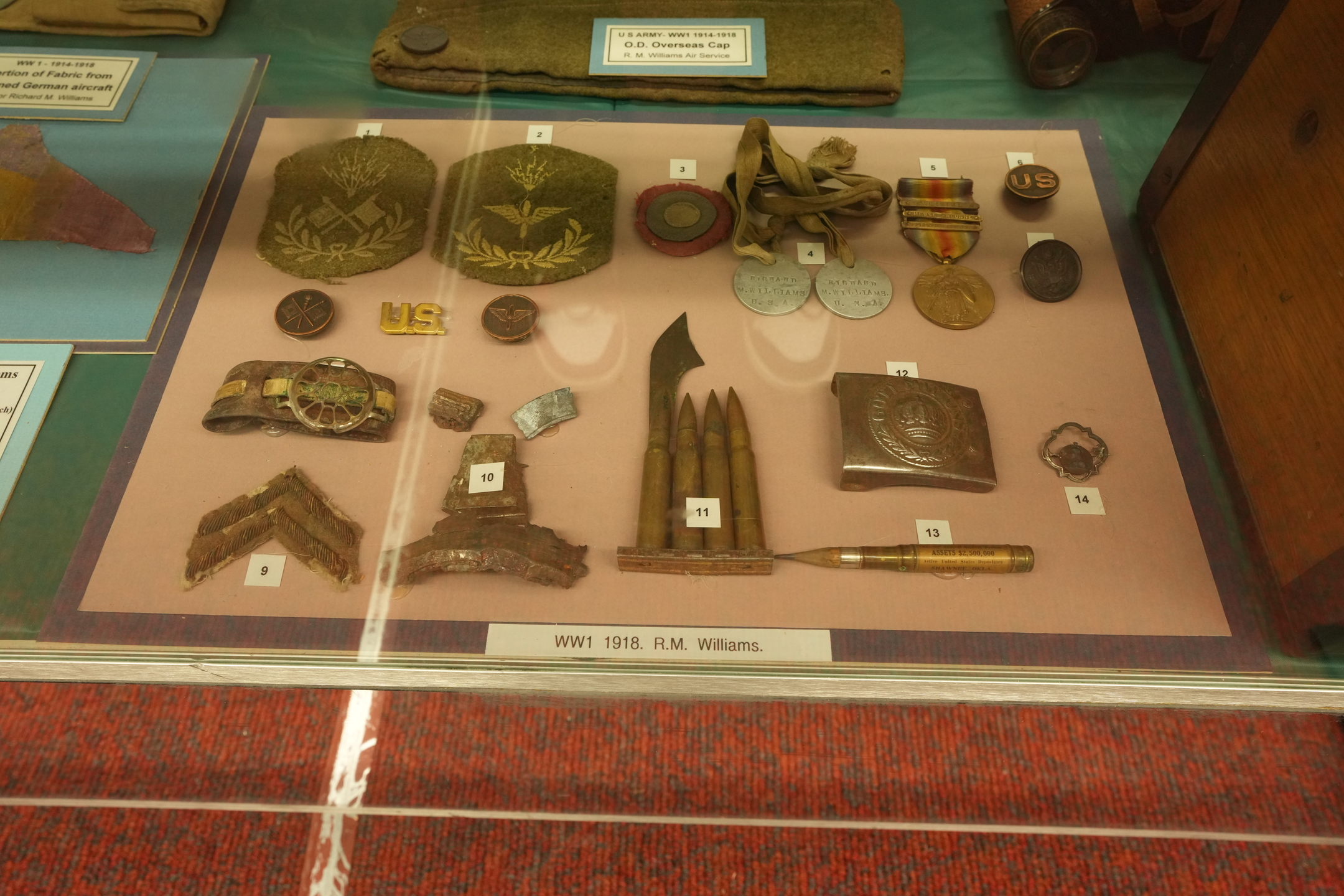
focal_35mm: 25
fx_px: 933
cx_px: 672
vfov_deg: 51.3
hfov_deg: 71.5
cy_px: 448
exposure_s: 1/30
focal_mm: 25
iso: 2500
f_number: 9
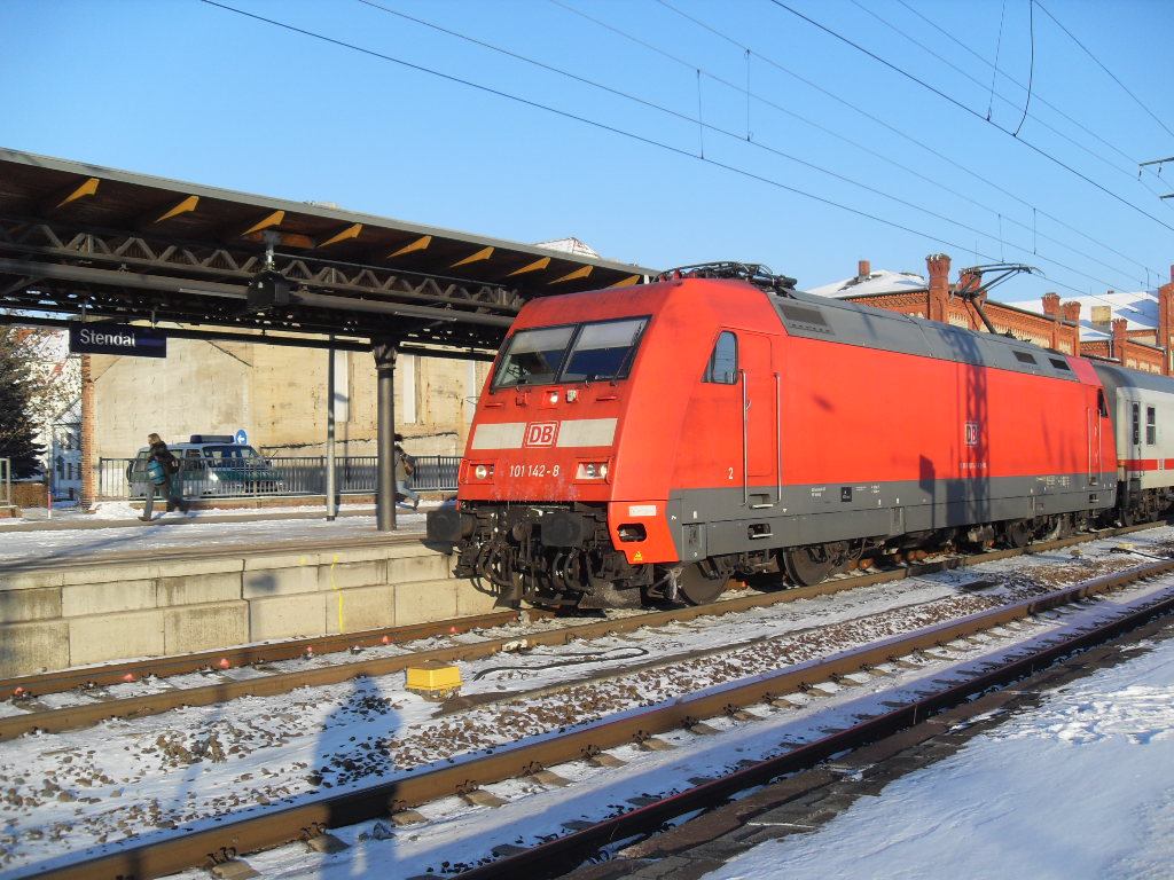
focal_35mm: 34
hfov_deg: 54.0
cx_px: 587
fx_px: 1153
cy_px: 440
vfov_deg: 41.8
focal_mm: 6.3
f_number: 7
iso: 80
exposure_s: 1/180
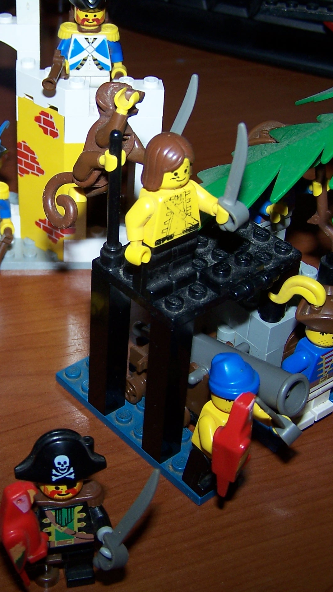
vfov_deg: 37.2
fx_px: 879
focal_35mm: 56
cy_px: 298
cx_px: 74
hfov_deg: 21.2
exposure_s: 1/60
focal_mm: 6.3
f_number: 2.8
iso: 80
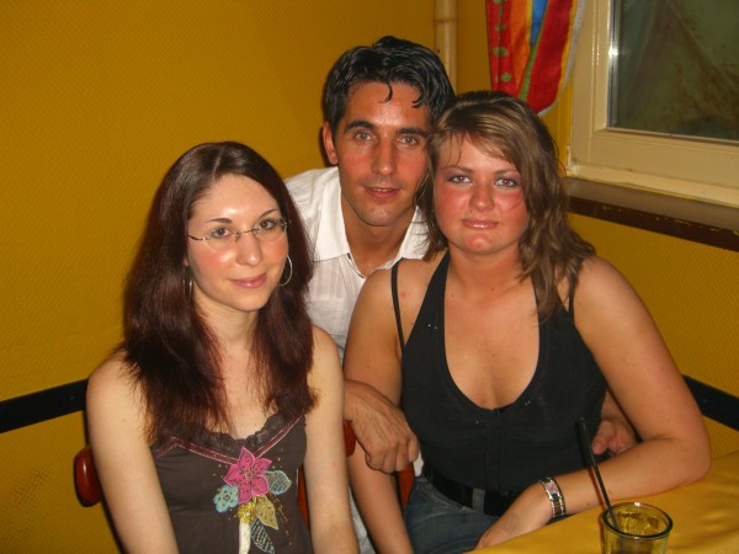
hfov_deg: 49.0
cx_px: 370
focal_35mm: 38
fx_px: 811
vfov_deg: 37.7
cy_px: 277
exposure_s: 1/60
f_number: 2.8
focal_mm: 7.9
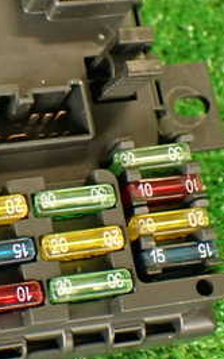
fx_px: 958
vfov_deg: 21.2
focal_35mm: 98
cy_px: 154
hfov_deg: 12.8
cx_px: -85
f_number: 2.8
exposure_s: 1/40
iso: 400
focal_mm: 7.31
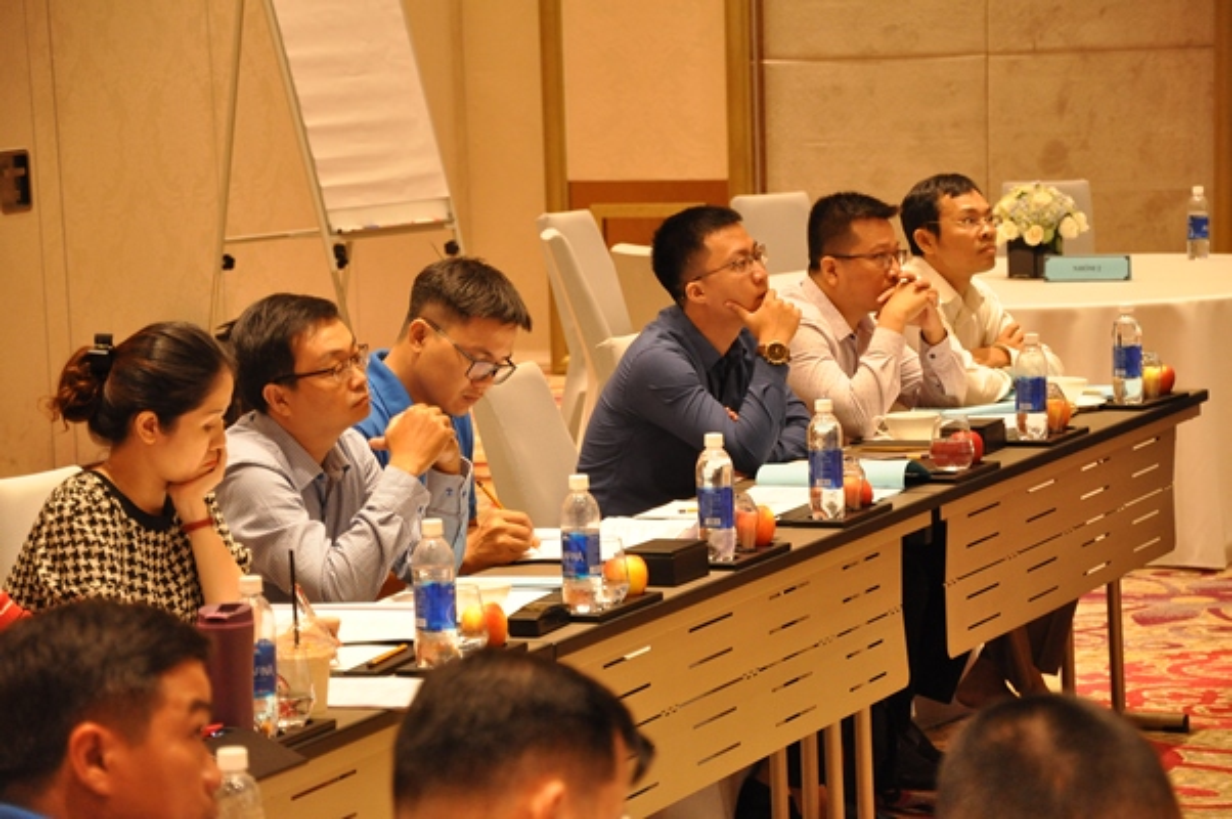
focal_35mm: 138
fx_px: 4717
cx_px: 616
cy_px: 410
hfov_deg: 14.9
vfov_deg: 9.9
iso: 1600
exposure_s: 1/30
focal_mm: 92
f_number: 5.6
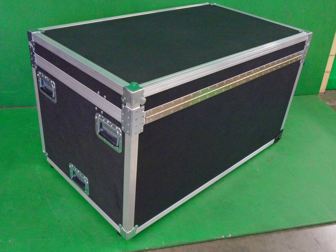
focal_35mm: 36
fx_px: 349
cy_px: 126
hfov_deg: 51.4
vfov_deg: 39.7
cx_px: 168
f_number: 3.8
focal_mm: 6.4
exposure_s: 1/15
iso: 800
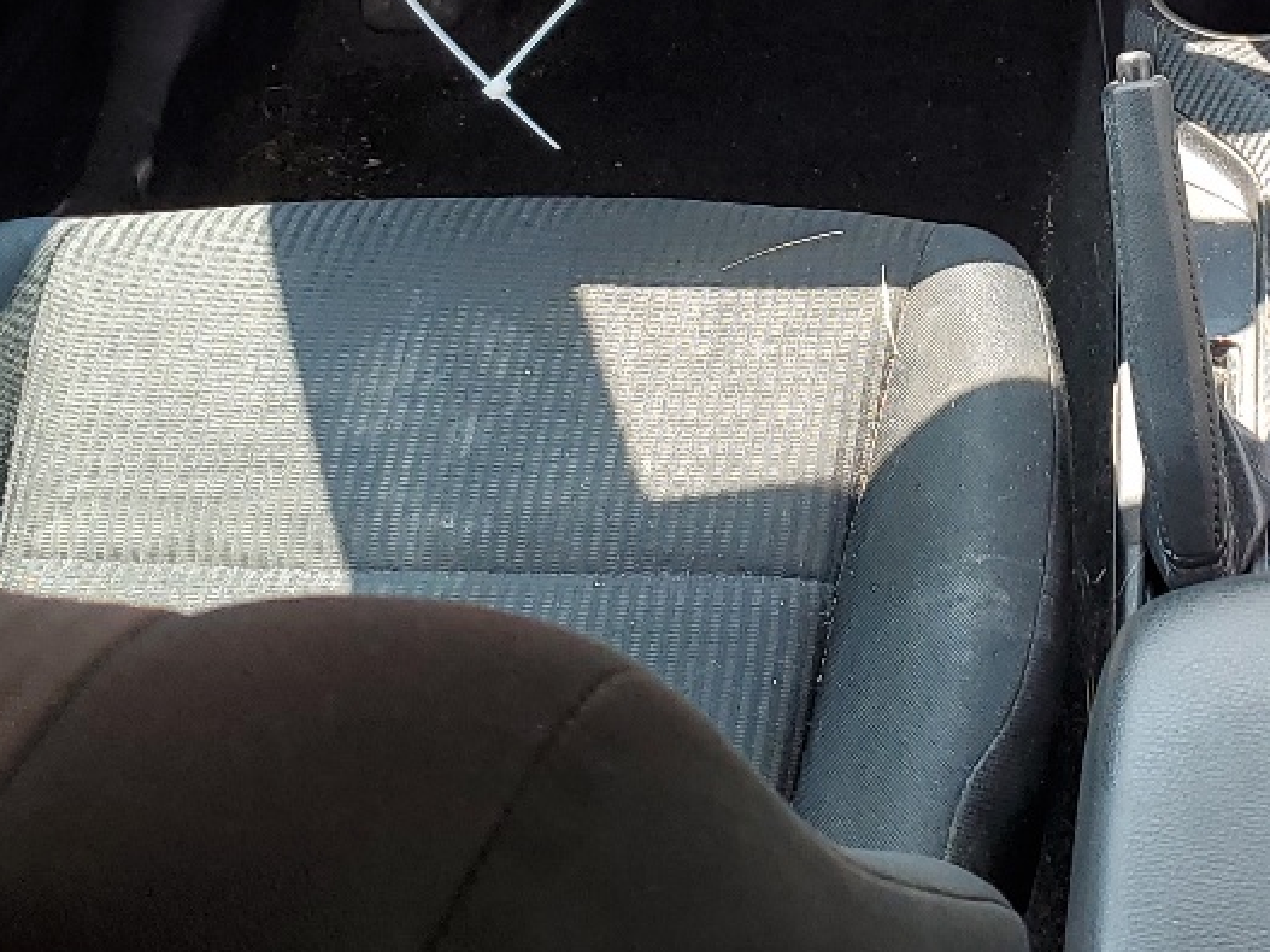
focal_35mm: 79
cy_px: 75
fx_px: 2898
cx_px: 1130
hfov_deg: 24.1
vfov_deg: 18.3
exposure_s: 1/250
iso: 50
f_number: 1.5
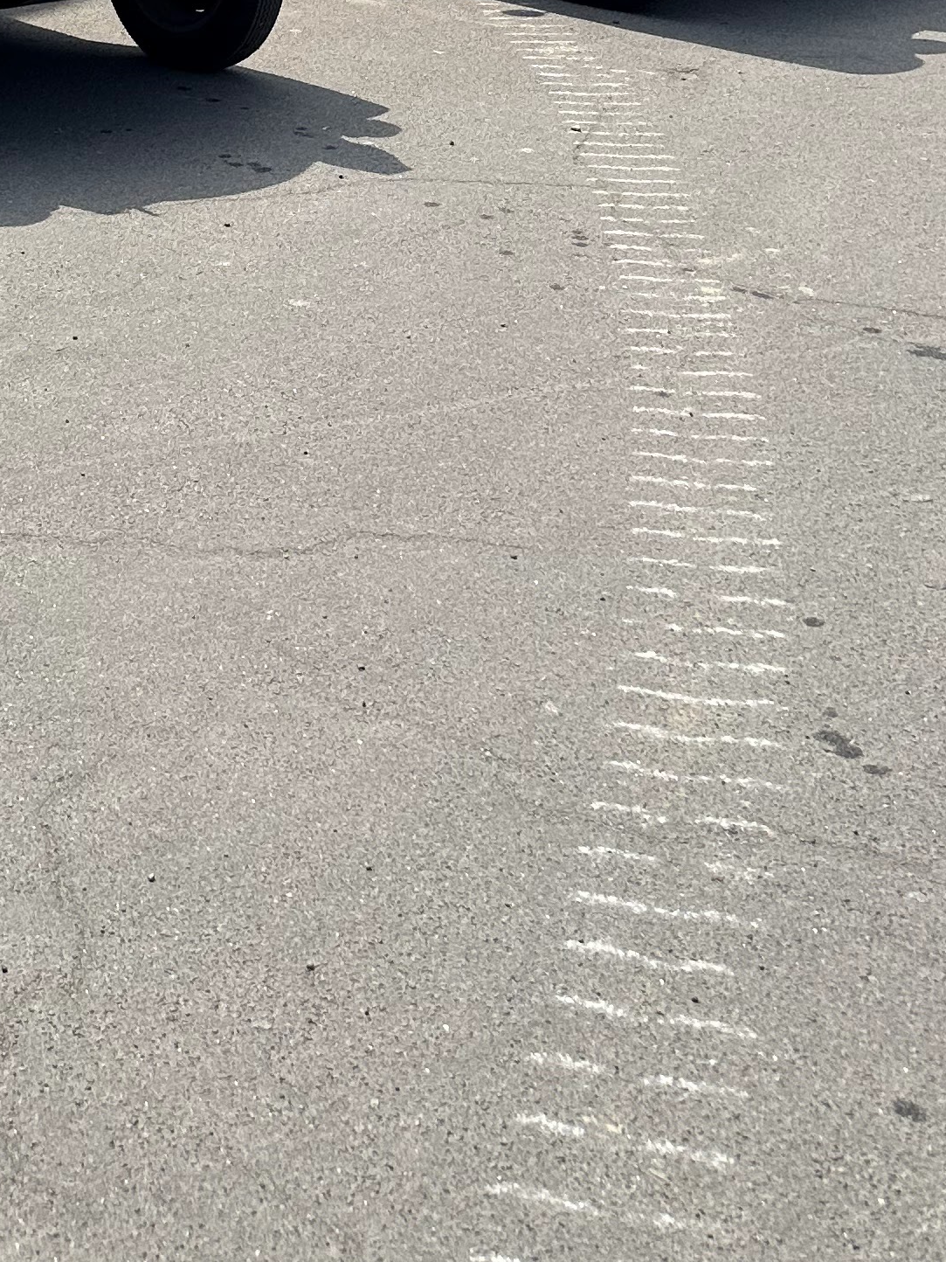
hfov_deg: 21.5
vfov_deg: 25.2
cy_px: -367
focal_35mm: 67
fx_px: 2441
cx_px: 108
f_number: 1.78
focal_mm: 6.86
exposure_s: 1/4348
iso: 80
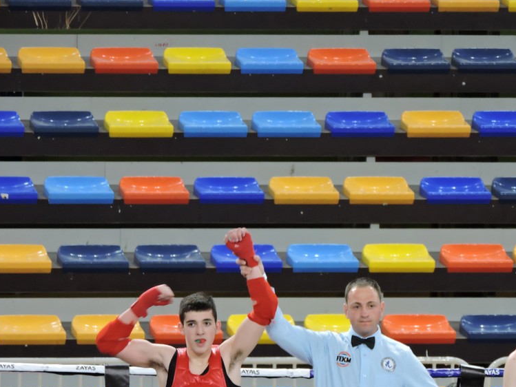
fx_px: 6470
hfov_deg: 4.6
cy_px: 241
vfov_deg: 3.4
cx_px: 327
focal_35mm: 434
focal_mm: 58
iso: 560
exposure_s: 1/50
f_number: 4.8
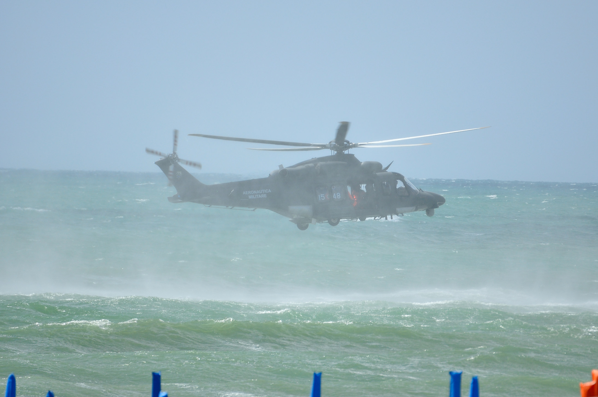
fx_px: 8212
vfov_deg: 2.8
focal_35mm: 495
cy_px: 218
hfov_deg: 4.2
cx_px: 328
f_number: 6.3
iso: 200
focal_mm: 300
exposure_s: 1/1000
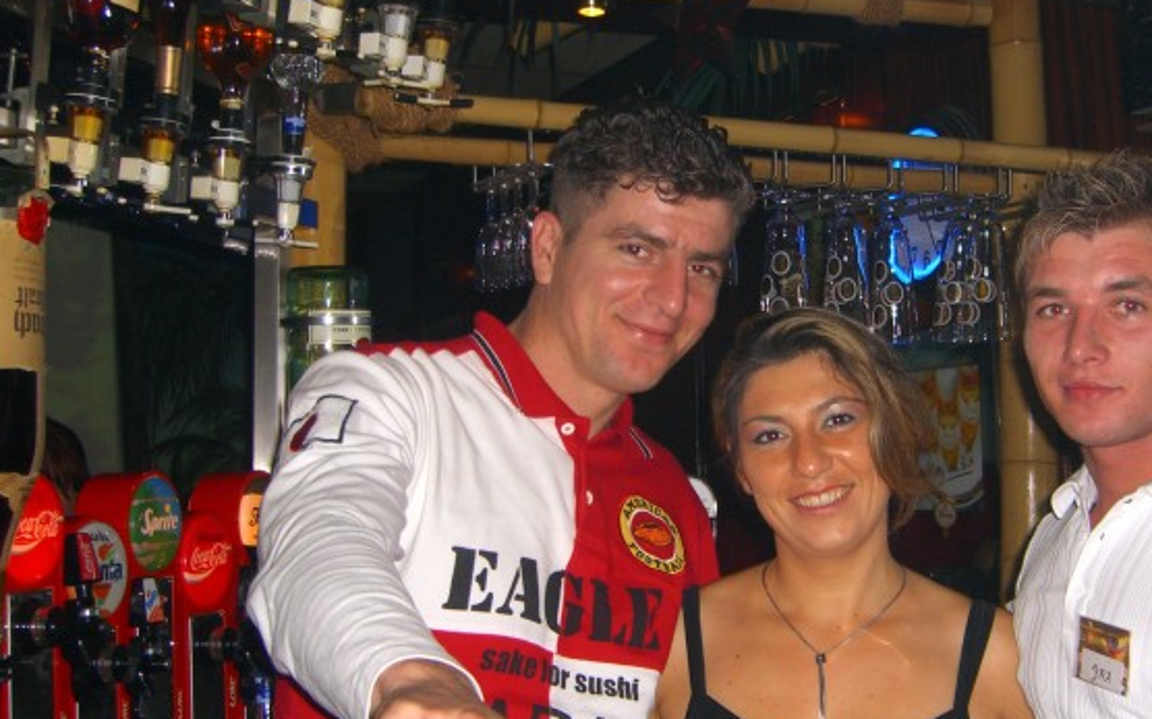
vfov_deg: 22.3
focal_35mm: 58
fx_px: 1820
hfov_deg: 34.9
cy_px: 398
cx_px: 748
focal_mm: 7.9
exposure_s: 1/60
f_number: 2.8
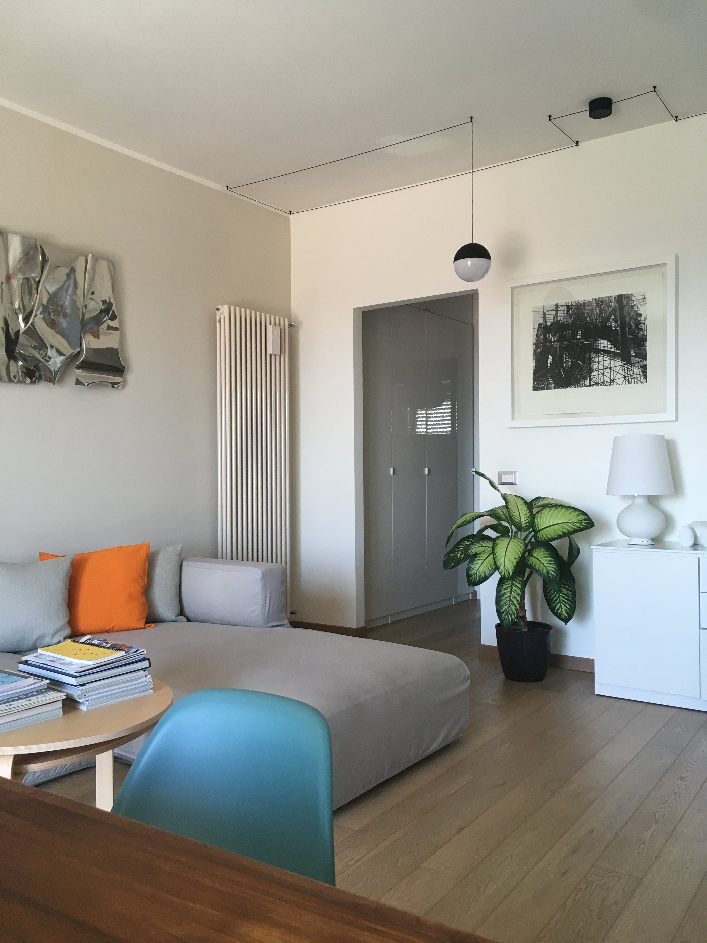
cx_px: 354
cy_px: 472
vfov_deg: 61.7
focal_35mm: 29
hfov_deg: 48.2
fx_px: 790
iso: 40
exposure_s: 1/33
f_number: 2.2
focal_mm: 4.15
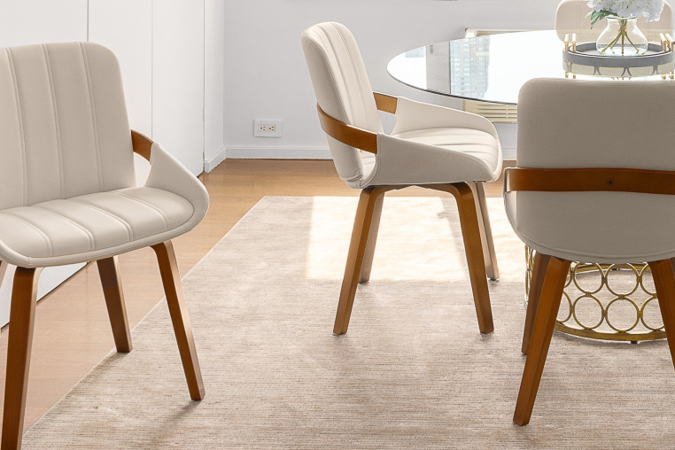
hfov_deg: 30.9
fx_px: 1181
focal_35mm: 63
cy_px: -117
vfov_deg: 20.0
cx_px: 562
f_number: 11
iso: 320
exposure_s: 1/20
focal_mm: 16
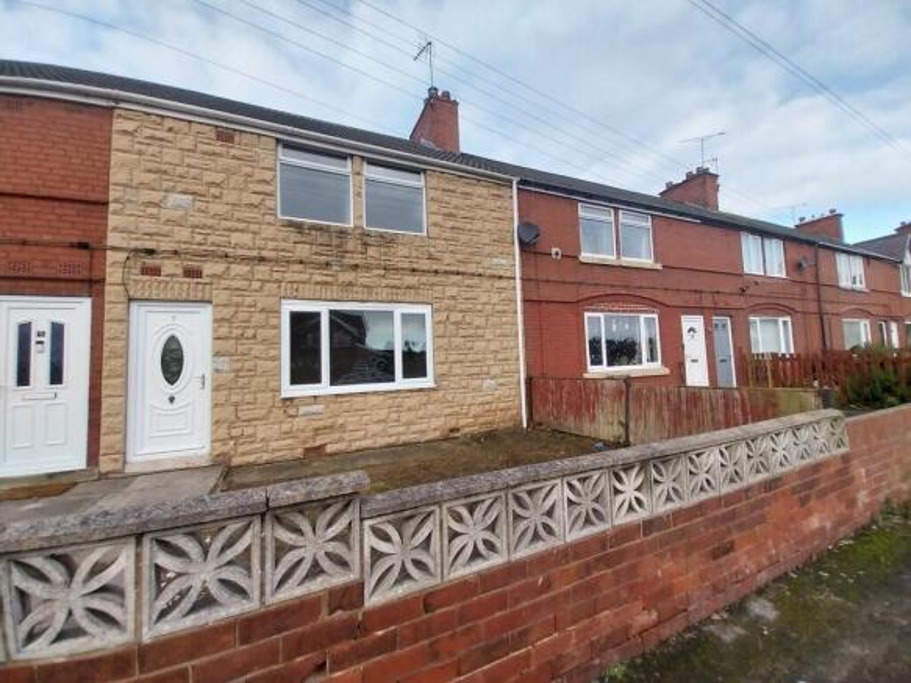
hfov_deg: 106.2
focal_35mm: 13
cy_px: 342
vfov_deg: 89.9
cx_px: 456
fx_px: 342
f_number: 2.2
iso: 64
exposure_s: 1/352
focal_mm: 1.13
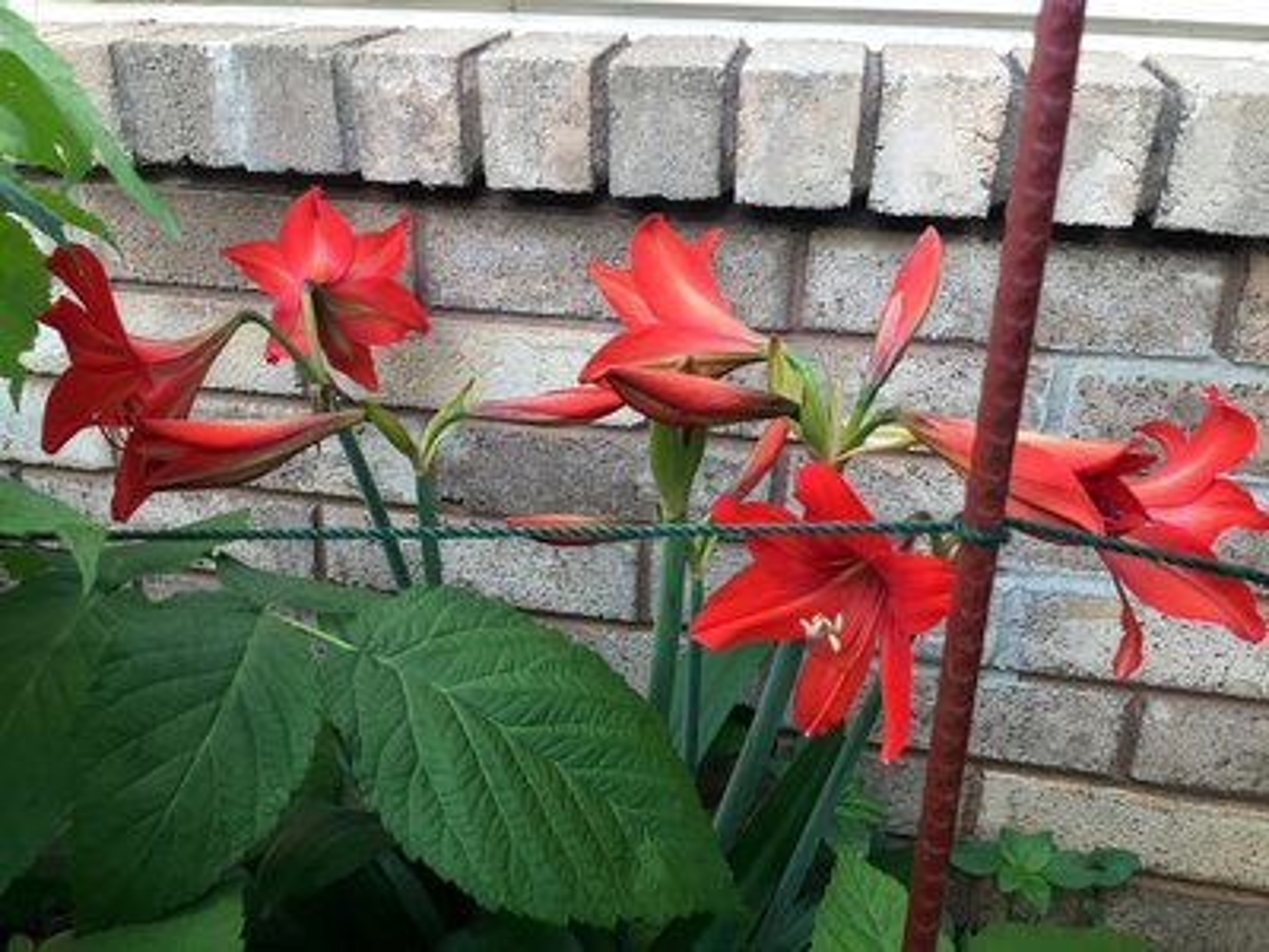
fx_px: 1063
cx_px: 634
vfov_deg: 48.2
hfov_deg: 61.7
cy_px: 476
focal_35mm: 29
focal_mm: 4.15
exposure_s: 1/120
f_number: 2.2
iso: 50
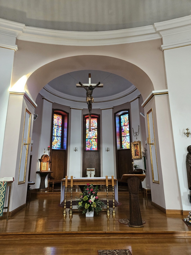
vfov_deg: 73.9
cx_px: 96
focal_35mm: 23
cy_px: 128
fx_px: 169
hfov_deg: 58.9
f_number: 1.8
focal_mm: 5.4
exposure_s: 1/100
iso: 640
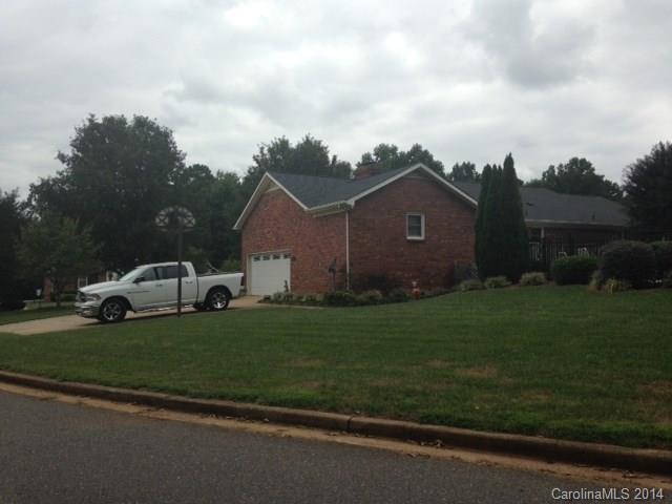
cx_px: 336
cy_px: 252
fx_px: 641
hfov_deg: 55.4
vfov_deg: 42.9
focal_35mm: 33
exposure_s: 1/1595
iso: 50
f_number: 2.4
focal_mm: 4.12
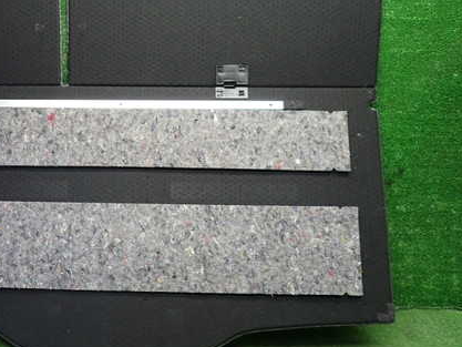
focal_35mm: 36
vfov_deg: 39.7
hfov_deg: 50.1
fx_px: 481
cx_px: 141
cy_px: 169
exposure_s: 1/40
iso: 200
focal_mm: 4.5
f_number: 2
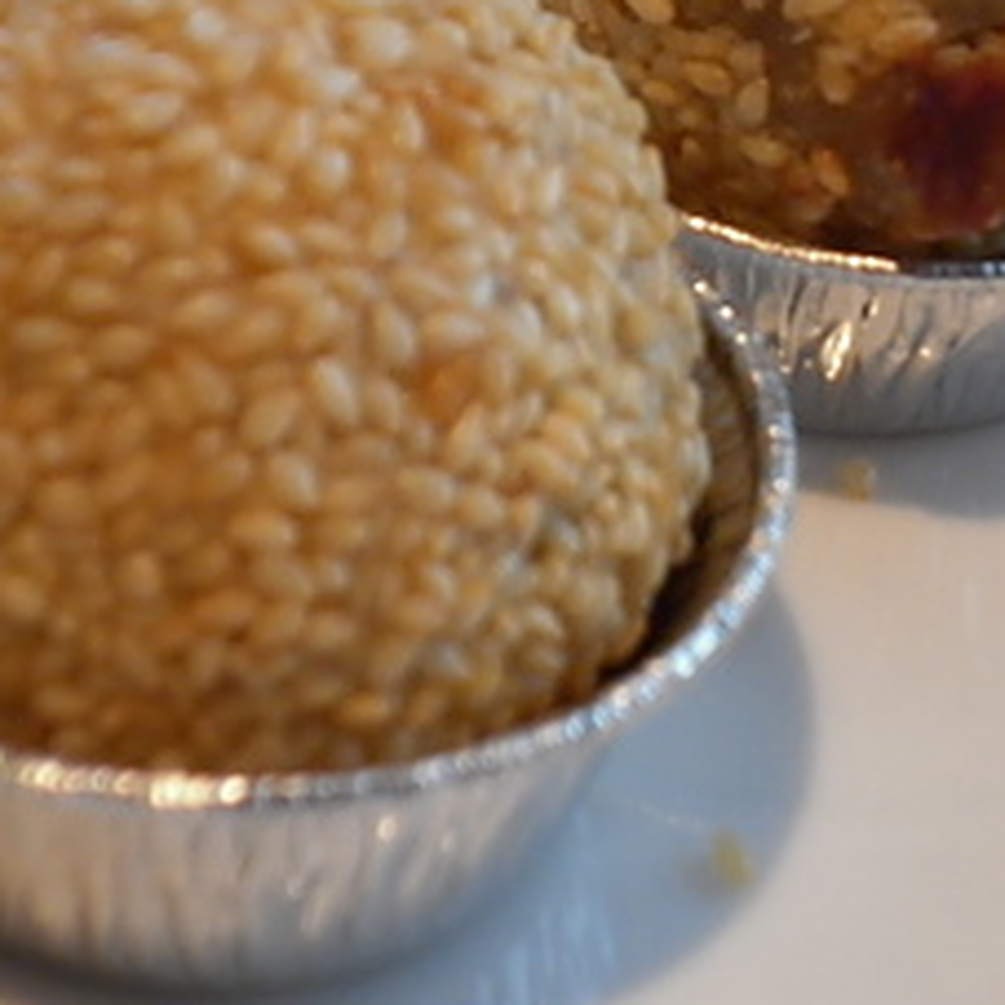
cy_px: 226
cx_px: 682
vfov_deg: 11.0
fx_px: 5223
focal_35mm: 159
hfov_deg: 11.0
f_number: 4.7
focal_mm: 12.3
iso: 200
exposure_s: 1/40
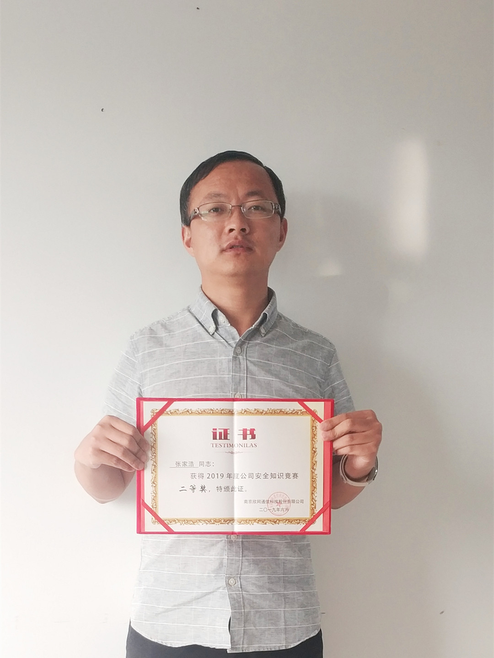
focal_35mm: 32
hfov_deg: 44.2
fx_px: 609
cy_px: 329
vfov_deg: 56.8
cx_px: 247
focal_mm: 4.5
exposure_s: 1/50
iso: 147
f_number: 2
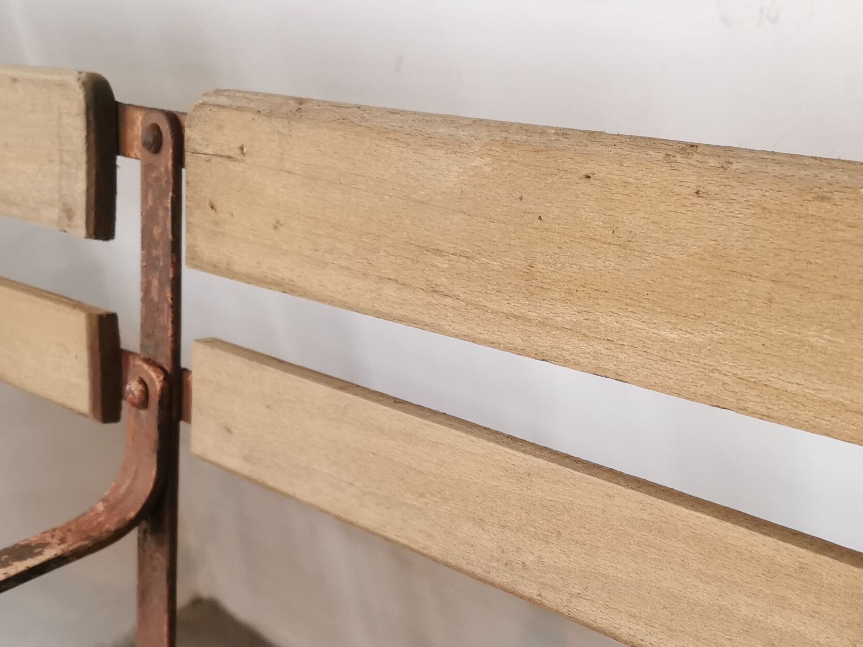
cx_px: 778
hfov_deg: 31.2
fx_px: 1471
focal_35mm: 59
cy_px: 486
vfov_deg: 24.5
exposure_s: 1/60
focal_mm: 5.56
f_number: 1.6
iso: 200
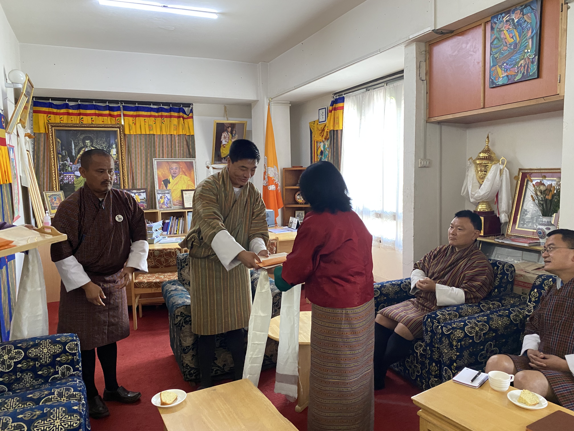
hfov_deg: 67.3
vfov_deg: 53.1
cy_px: 216
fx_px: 431
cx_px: 287
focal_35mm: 26
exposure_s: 1/50
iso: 400
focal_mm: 4.25
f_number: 1.8
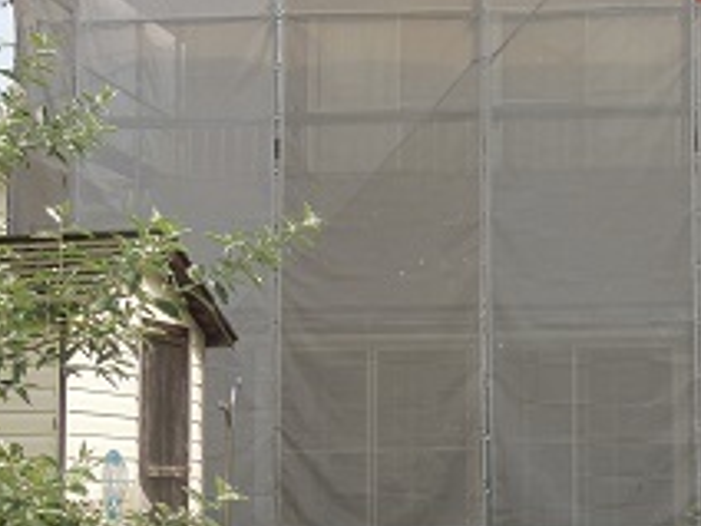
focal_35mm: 92
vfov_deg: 16.1
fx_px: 1863
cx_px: 708
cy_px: 276
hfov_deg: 20.6
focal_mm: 7
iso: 100
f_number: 3.8
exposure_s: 1/500
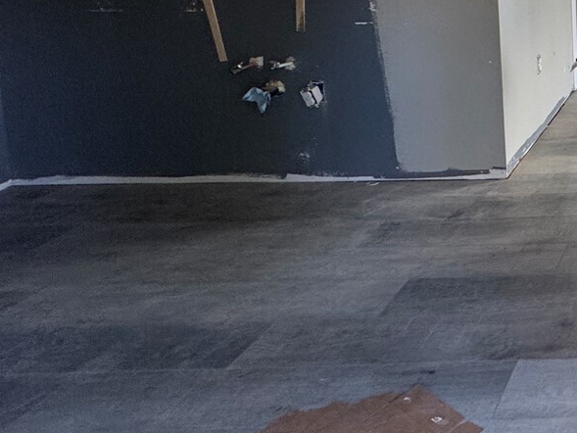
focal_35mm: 38
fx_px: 634
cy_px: -50
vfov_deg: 32.8
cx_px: 747
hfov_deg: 34.7
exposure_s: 1/99
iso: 200
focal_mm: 2.22
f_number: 2.2
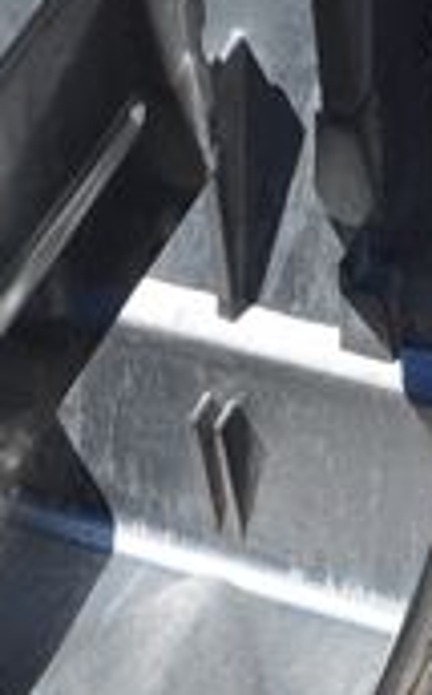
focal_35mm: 185
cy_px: 657
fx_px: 3497
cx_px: 161
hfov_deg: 7.1
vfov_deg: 11.3
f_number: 10
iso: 200
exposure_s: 1/400
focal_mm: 26
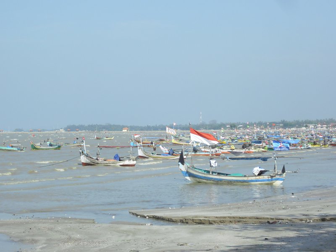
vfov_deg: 13.1
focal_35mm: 113
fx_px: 1097
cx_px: 168
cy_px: 126
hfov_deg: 17.4
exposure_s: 1/800
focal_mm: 18.6
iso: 100
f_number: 5.2
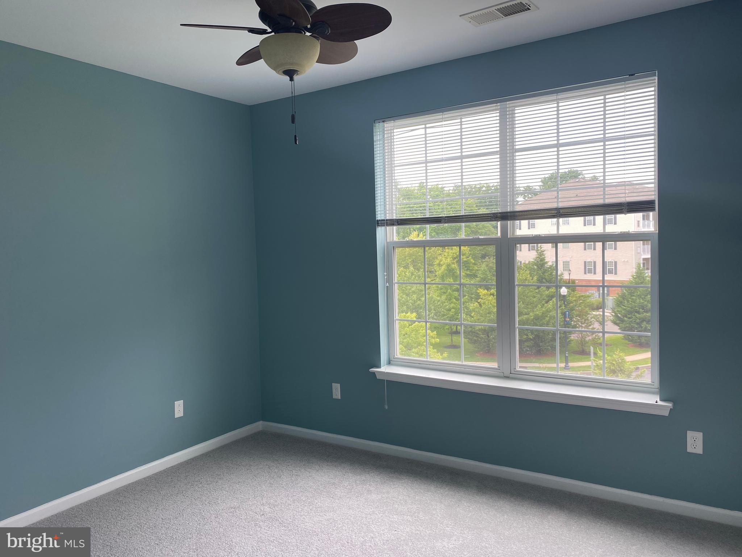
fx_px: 557
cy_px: 278
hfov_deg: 67.3
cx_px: 371
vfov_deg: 53.1
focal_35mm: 26
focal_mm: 4.25
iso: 32
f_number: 1.8
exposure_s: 1/124
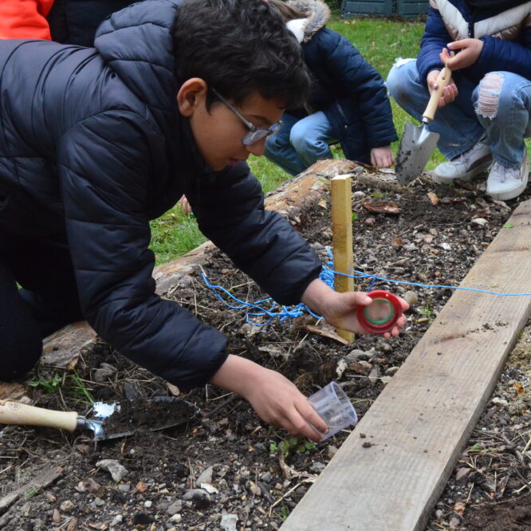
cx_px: 338
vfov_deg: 28.3
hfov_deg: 28.2
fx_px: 1053
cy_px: 266
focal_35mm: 61
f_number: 13
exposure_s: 1/640
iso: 3200
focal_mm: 31
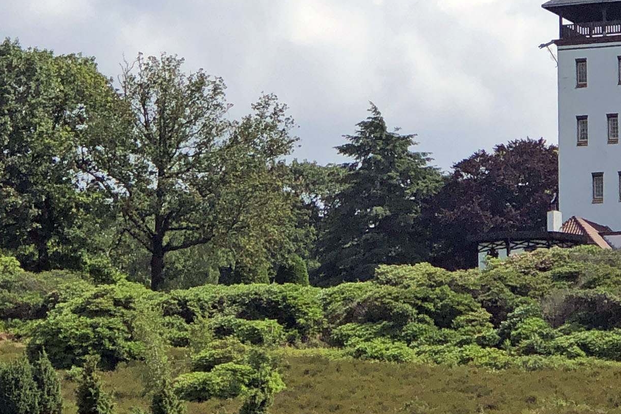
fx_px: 3398
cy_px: -26
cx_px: 375
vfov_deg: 6.9
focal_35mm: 197
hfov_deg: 10.4
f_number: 2.8
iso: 20
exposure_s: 1/1517
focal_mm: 6.6
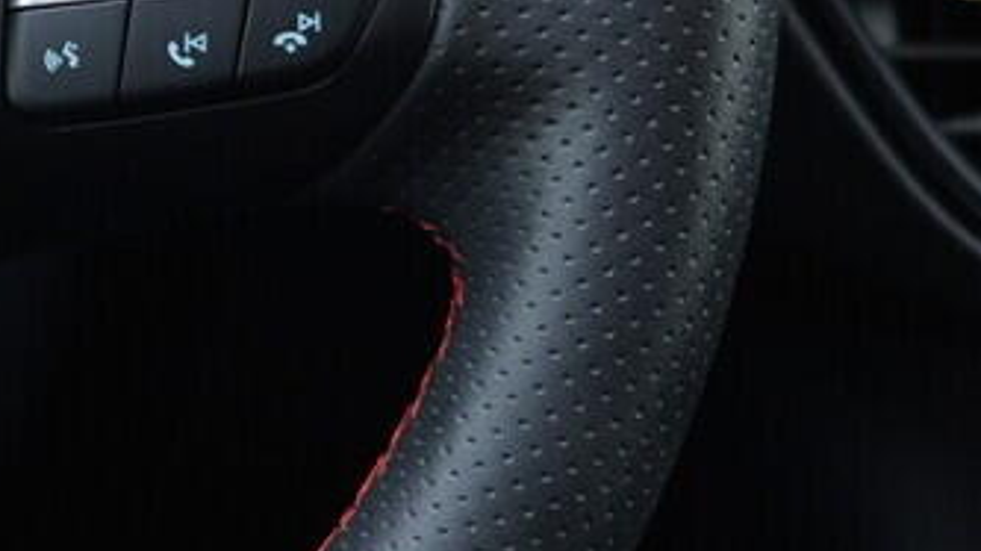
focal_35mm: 163
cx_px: -566
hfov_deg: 12.4
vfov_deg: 7.4
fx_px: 4238
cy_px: -77
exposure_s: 1/40
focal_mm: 24
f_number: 2.8
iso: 250
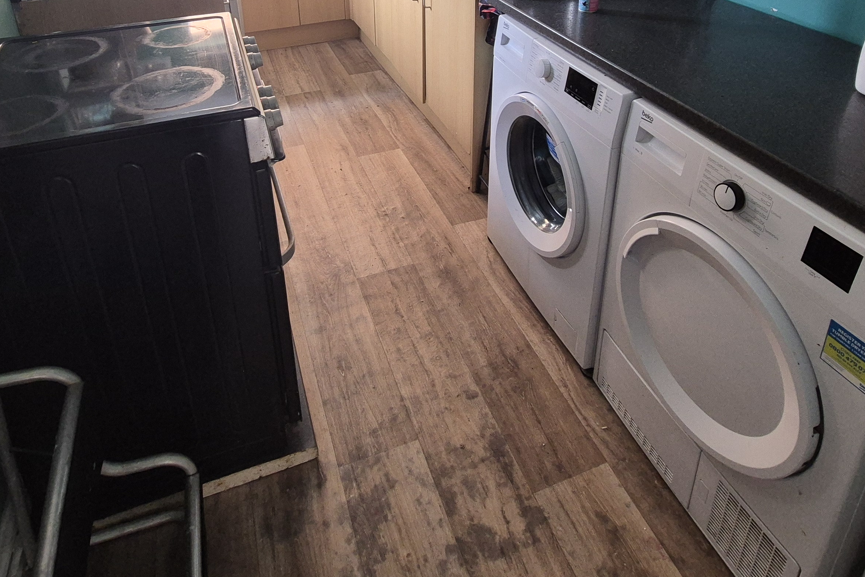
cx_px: 404
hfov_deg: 76.0
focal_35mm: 23
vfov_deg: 48.8
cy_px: 49
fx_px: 553
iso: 400
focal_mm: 2.2
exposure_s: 1/50
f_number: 2.2
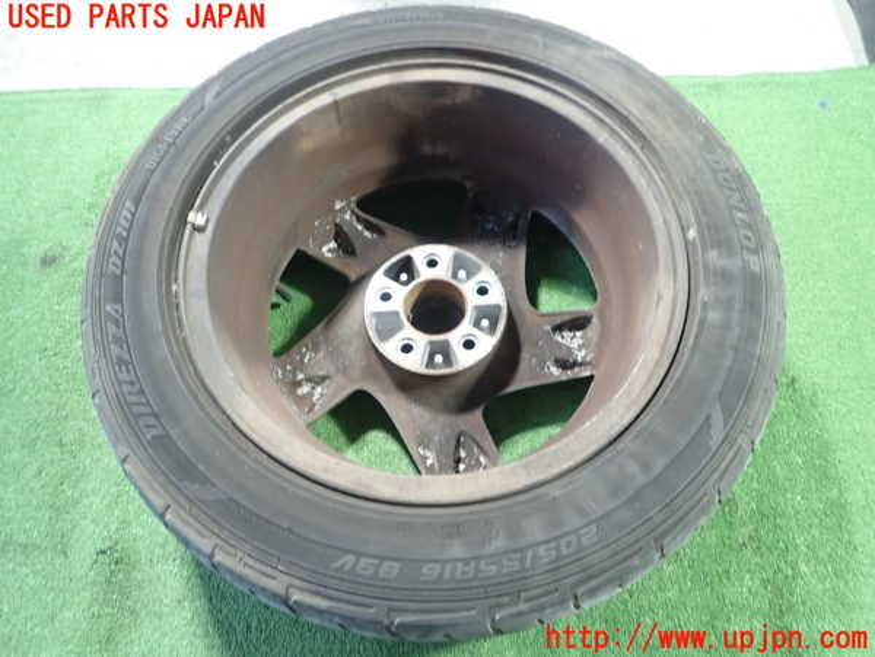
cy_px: 328
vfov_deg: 54.9
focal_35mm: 25
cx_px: 438
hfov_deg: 69.4
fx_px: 632
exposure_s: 1/30
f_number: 2
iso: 500
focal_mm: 4.5
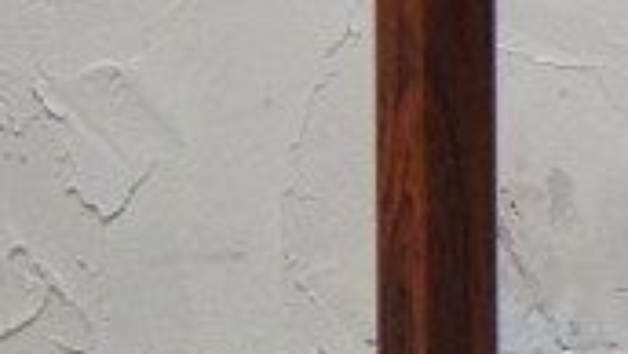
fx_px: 5332
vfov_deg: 3.8
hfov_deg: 6.4
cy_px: -416
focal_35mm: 320
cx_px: 1574
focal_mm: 28
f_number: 8
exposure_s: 1/13
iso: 800
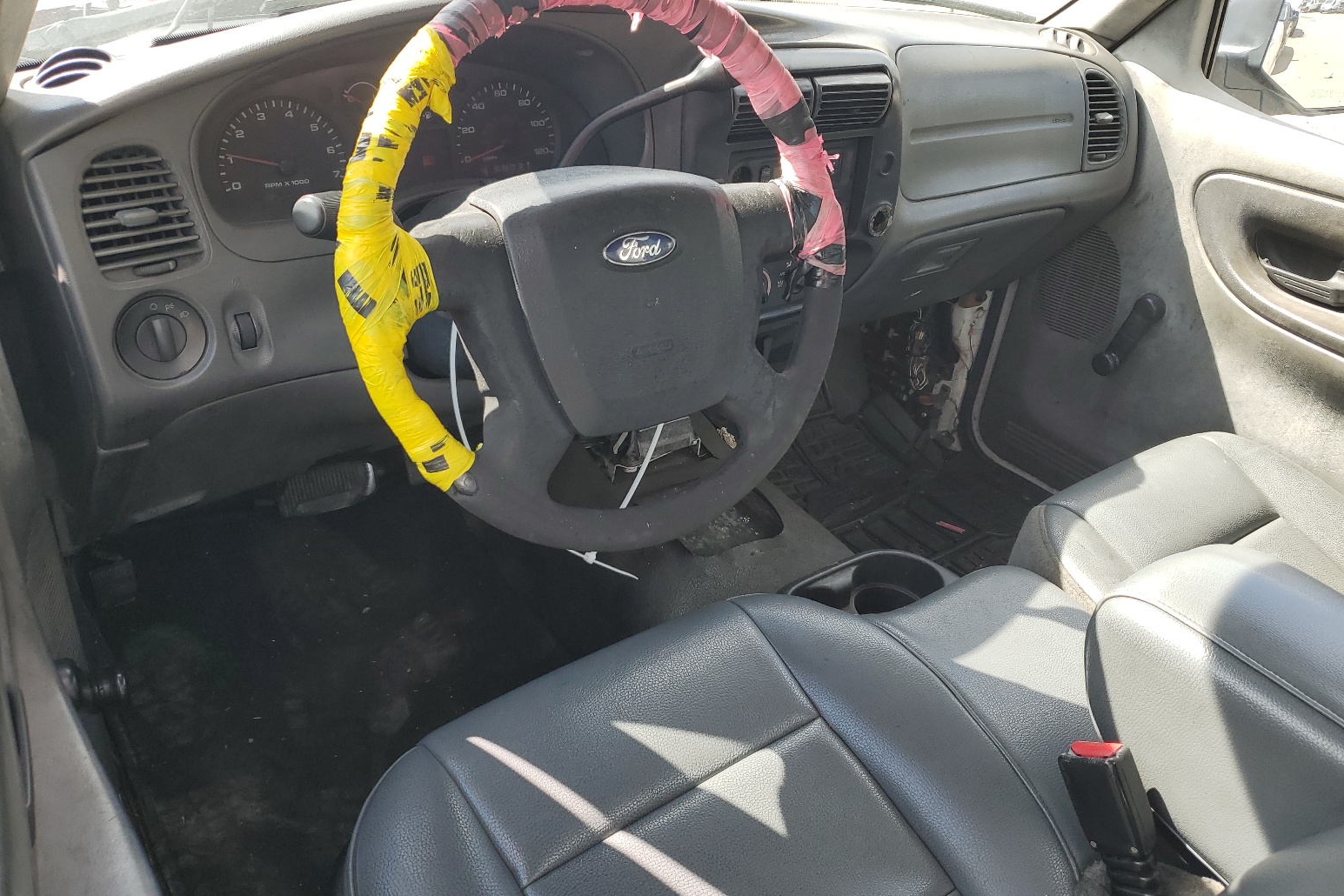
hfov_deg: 65.5
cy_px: 458
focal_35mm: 28
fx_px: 1045
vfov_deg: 46.4
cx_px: 672
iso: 50
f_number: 1.5
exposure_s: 1/357
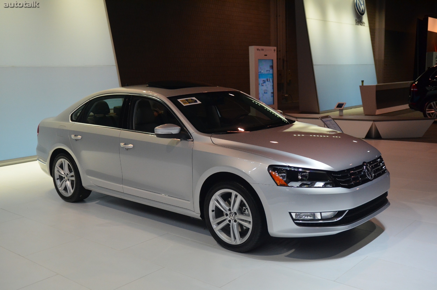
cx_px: 218
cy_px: 145
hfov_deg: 49.6
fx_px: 472
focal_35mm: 39
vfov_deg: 34.1
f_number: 2.8
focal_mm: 26
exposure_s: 1/400
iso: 1600
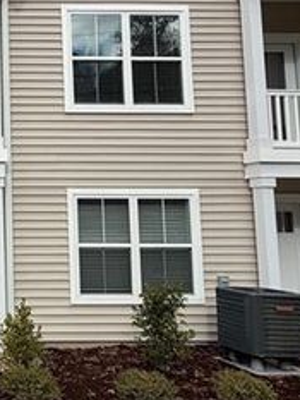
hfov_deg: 28.2
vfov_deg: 46.7
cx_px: -110
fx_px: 462
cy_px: 183
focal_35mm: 40
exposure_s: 1/1285
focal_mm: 2.22
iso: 50
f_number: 2.2
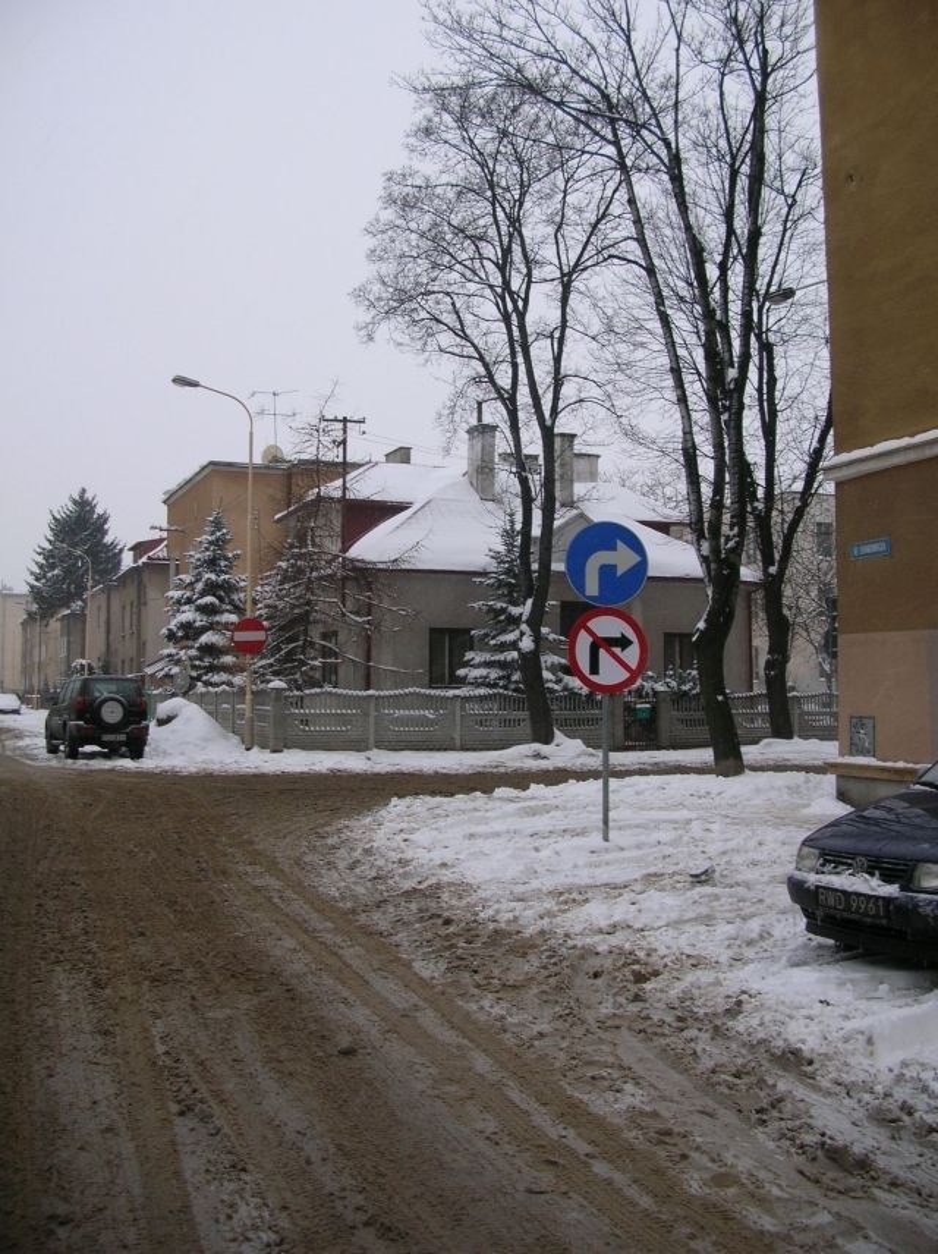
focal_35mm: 35
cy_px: 627
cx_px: 469
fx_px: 1266
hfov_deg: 40.7
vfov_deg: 52.7
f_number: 2.8
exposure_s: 1/166
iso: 50
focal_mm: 5.8
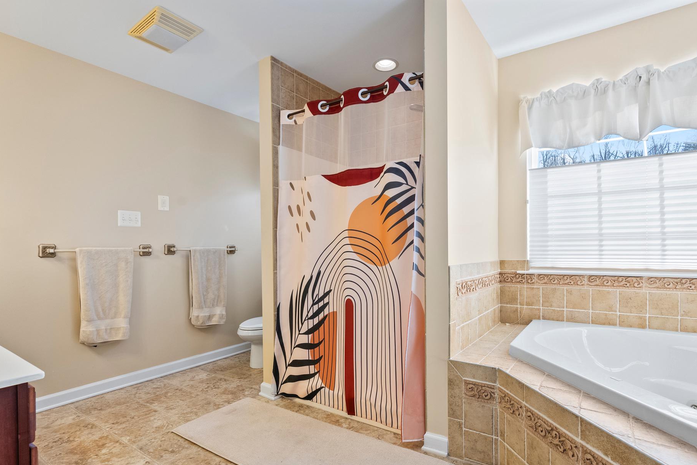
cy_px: 249
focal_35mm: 18
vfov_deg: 67.3
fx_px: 349
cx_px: 359
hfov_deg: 90.0
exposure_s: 1/30
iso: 1250
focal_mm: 16
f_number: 7.1
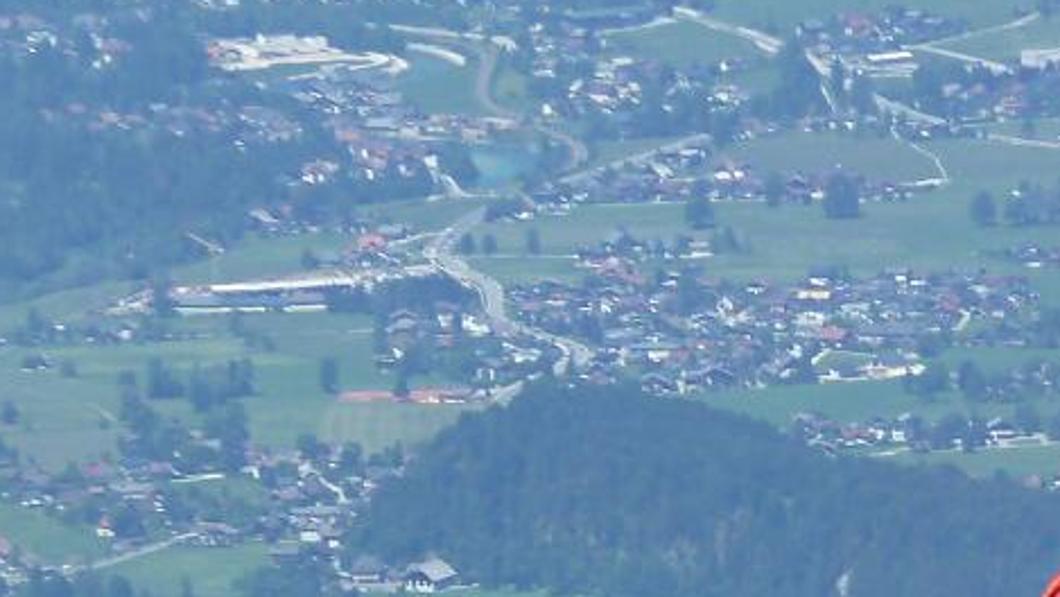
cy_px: 823
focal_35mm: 627
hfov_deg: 3.4
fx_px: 17626
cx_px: 1239
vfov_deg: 1.9
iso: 80
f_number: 4.6
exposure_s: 1/400
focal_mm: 37
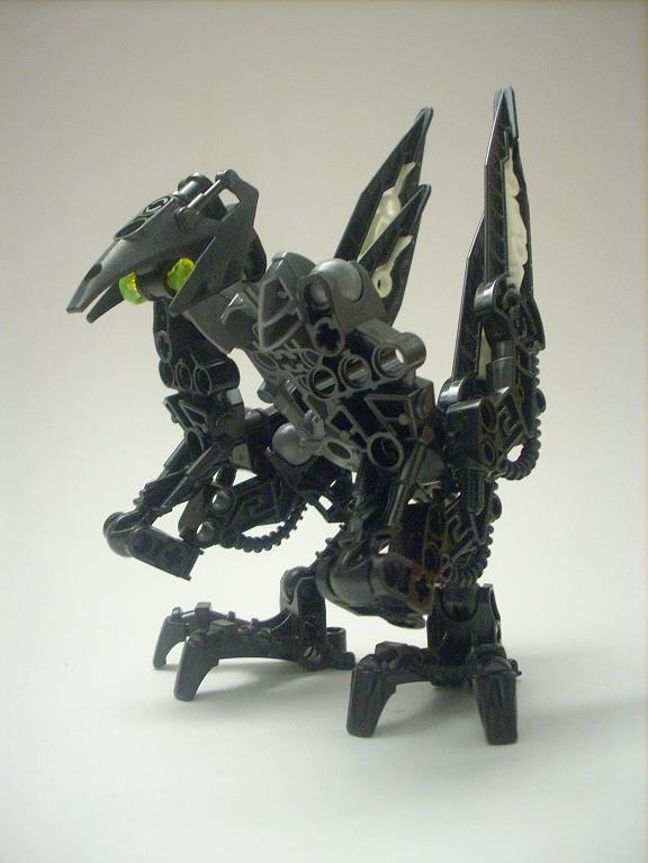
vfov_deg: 50.1
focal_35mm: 37
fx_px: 924
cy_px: 432
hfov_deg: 38.7
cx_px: 324
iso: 322
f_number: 2.8
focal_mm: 6.2
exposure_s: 1/4
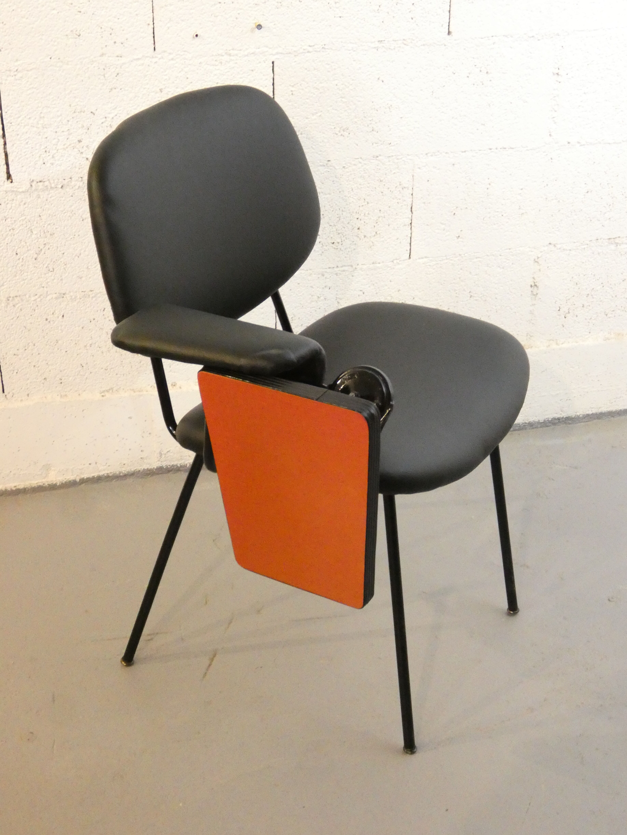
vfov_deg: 34.9
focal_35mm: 55
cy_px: 418
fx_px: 1328
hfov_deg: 26.6
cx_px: 314
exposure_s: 1/60
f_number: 4
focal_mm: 9.9
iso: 1600
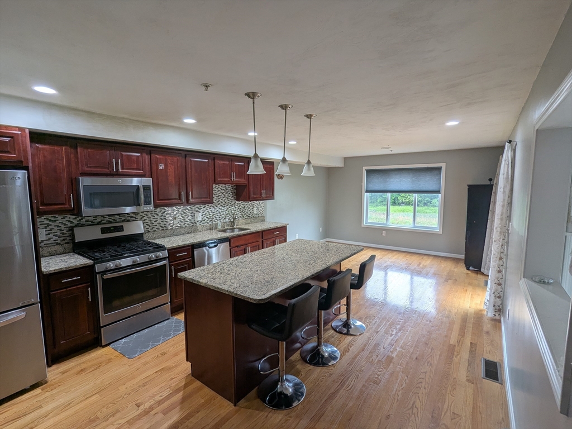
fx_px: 264
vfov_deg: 78.1
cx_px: 286
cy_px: 214
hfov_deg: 94.5
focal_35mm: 16
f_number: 2.2
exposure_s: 1/30
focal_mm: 2.35
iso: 57
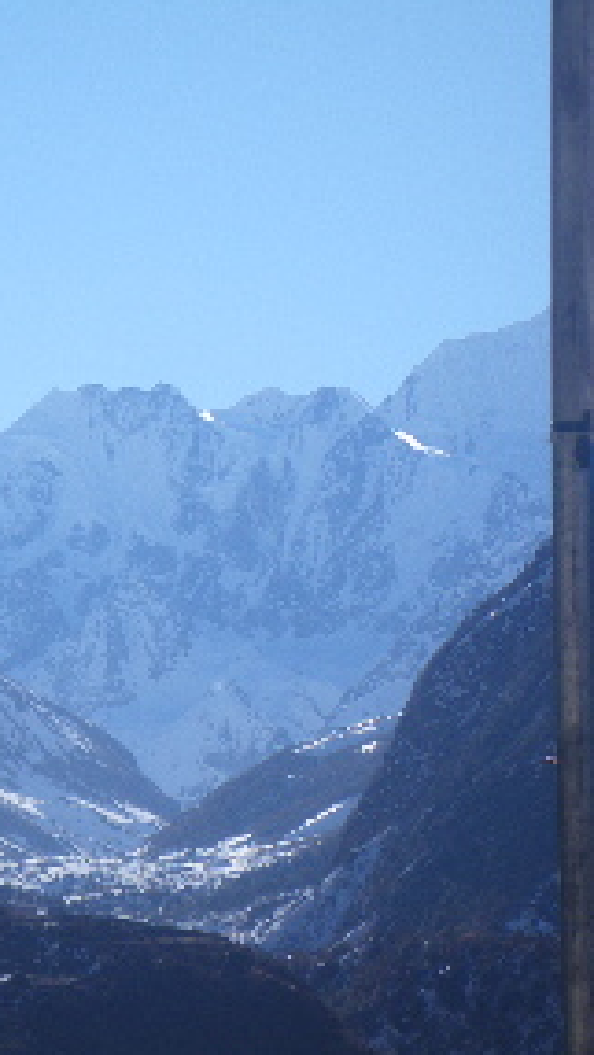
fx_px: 5737
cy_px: 528
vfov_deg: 10.5
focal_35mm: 205
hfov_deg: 5.9
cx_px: 85
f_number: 5.5
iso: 50
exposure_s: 1/320
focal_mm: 25
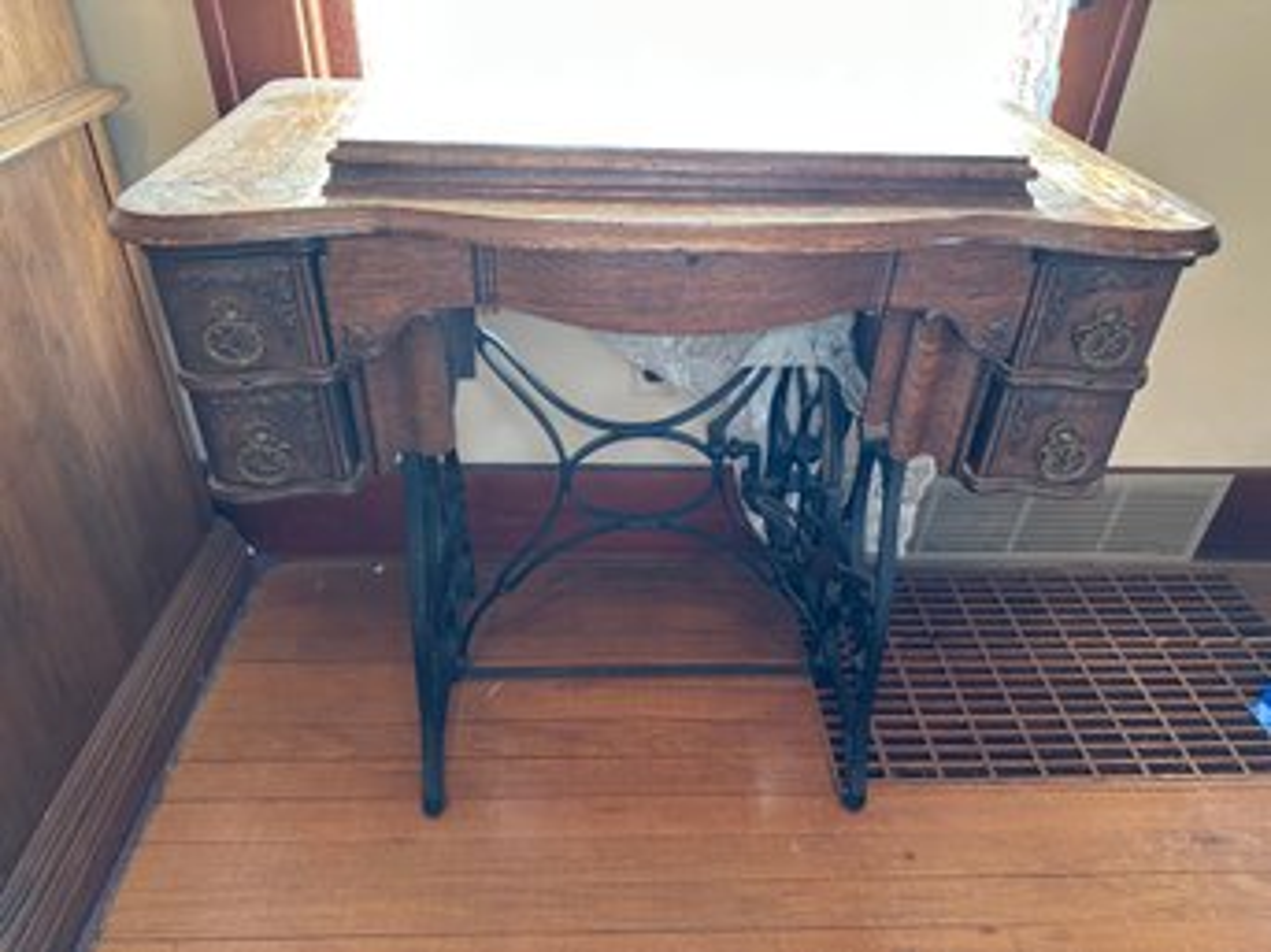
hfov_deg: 71.6
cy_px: 476
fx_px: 881
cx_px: 636
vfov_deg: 56.8
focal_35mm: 24
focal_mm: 6.86
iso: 400
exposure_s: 1/60
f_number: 1.78
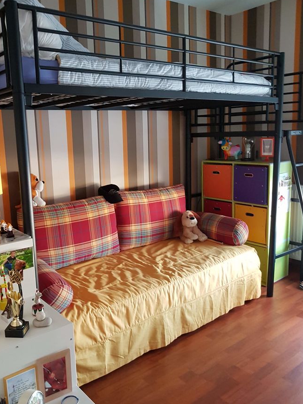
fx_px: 350
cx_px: 131
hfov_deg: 46.7
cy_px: 198
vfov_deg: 60.0
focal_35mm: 30
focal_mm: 4.2
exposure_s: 1/15
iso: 200
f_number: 1.7
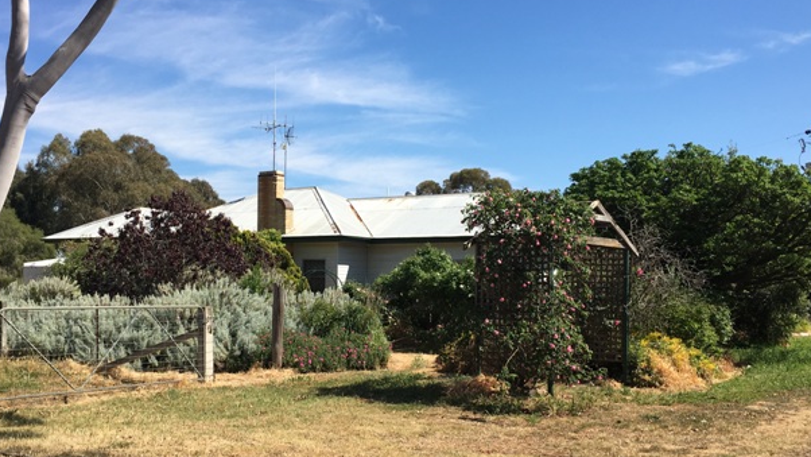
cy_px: 276
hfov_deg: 48.2
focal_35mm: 42
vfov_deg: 28.3
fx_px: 903
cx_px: 352
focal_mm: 4.15
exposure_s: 1/1570
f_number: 2.2
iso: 25
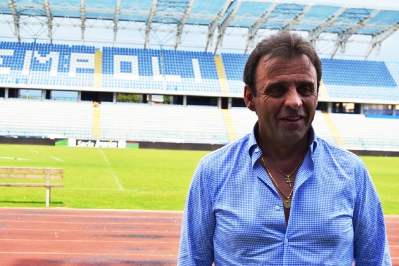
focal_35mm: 64
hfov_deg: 31.4
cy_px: 135
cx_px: 197
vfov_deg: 21.2
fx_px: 709
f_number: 8
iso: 100
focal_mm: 42
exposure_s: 1/250
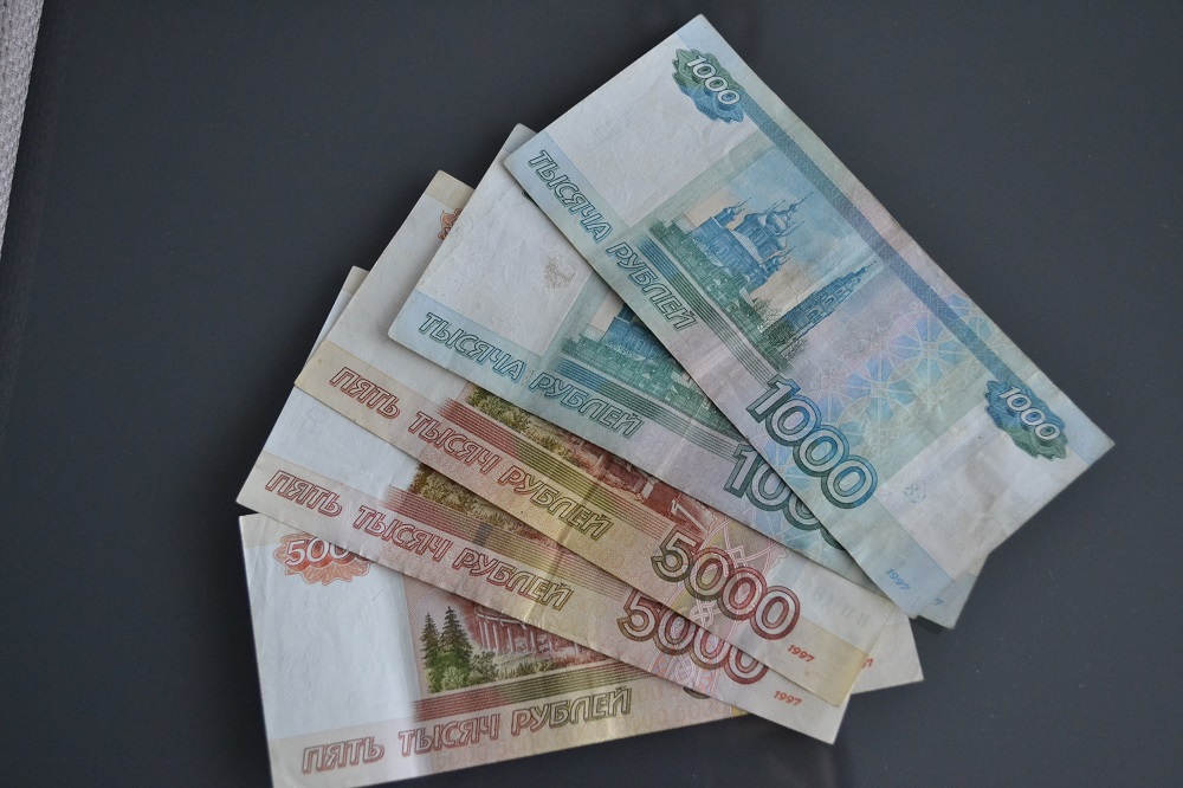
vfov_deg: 30.8
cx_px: 592
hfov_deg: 45.0
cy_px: 394
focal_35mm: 44
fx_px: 1429
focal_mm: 29
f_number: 4.5
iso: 2000
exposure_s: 1/60
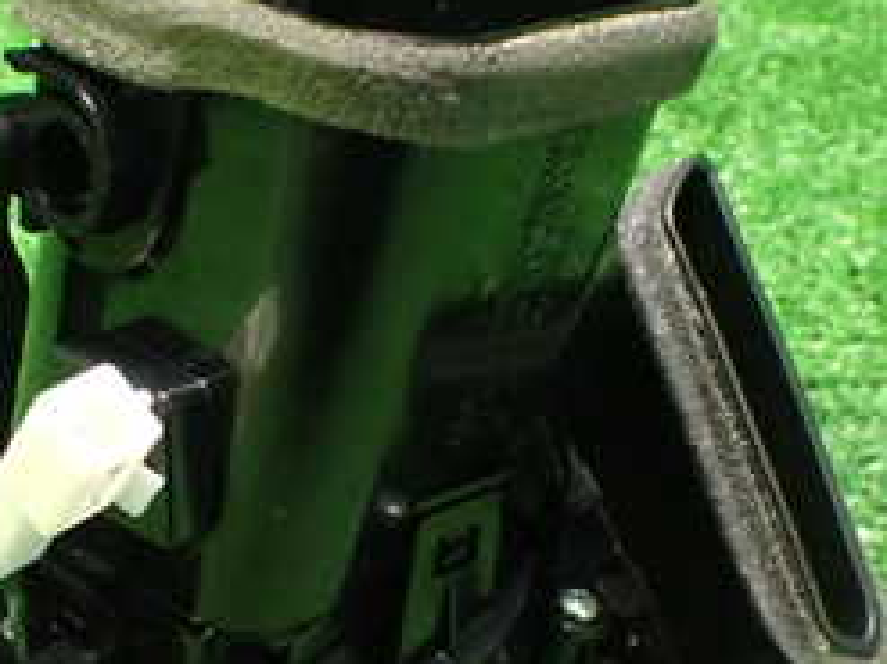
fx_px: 1870
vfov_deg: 20.1
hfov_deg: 26.5
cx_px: 302
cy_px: 449
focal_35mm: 73
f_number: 2.3
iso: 1250
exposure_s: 1/30
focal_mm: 5.4
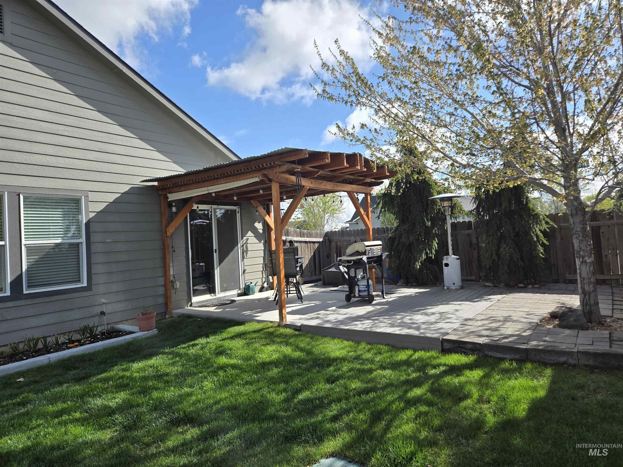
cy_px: 234
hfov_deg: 73.9
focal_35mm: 23
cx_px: 312
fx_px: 414
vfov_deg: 58.9
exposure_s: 1/2921
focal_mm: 5.4
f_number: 1.8
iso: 50
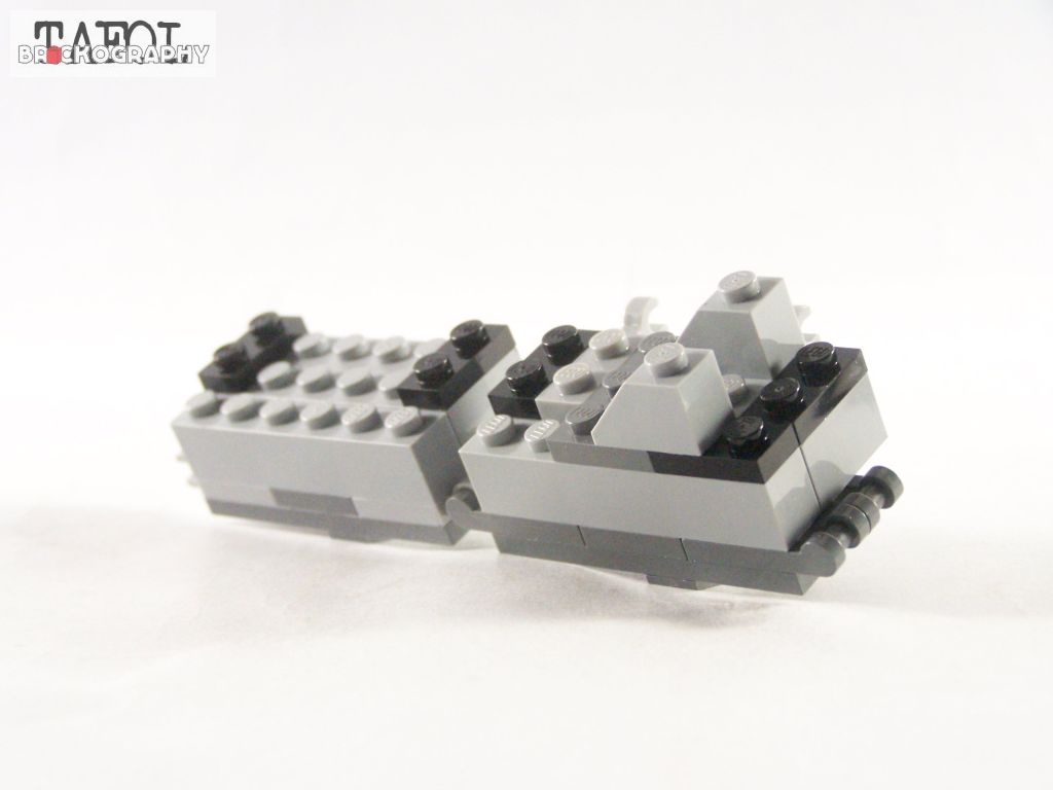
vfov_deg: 18.0
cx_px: 526
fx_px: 2494
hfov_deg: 23.8
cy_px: 395
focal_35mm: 82
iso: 400
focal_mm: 13.7
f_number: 3.2
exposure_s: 1/60
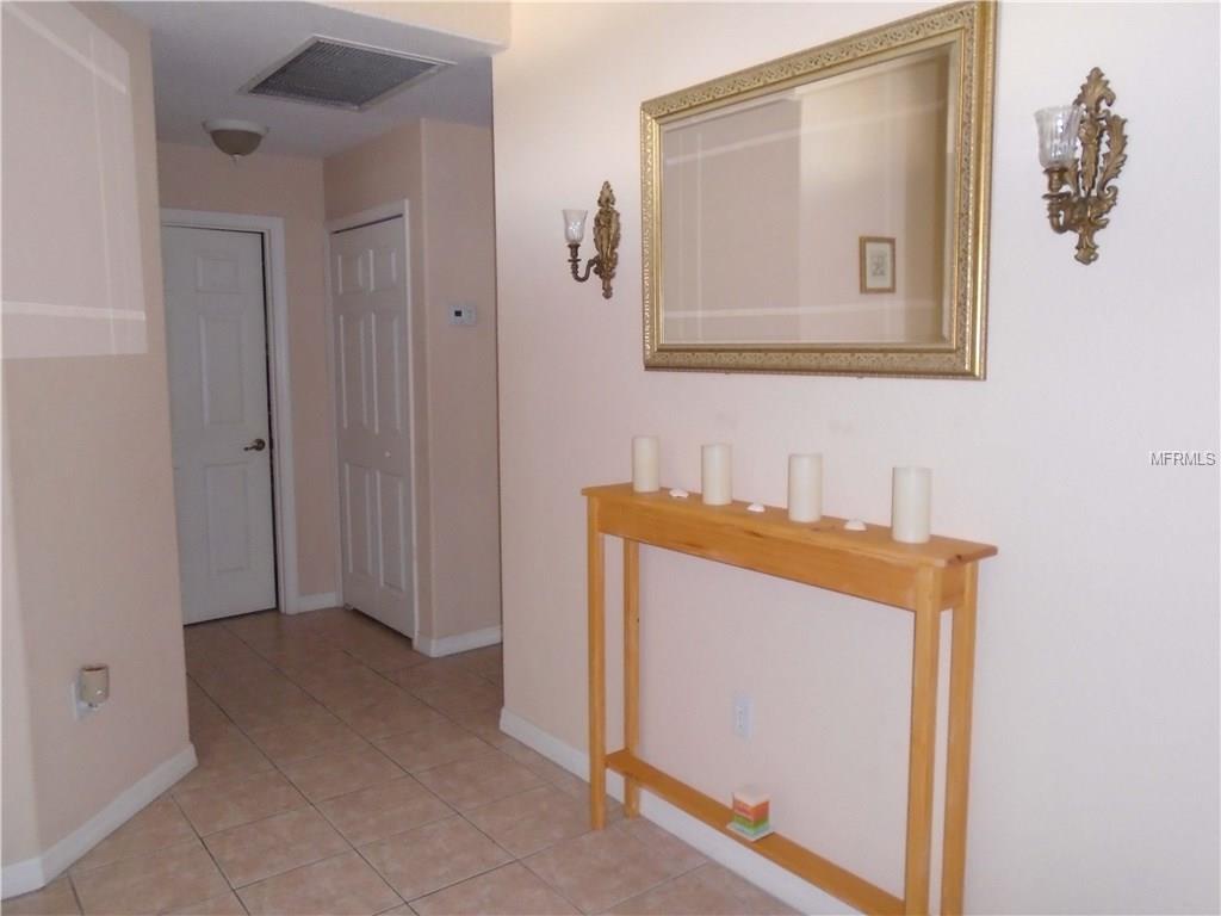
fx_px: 917
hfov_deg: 67.3
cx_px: 610
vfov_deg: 53.1
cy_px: 458
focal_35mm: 26
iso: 400
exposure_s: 1/30
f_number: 3.2
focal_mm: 4.6
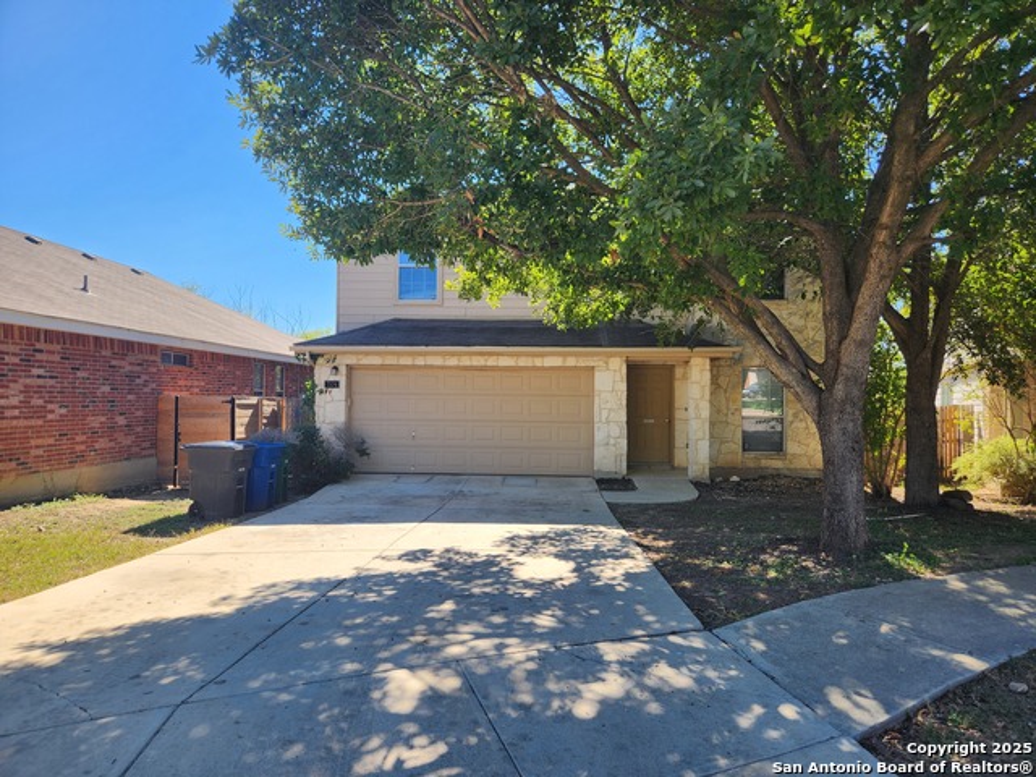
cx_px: 518
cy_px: 388
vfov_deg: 58.9
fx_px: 688
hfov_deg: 73.9
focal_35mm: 23
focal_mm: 5.4
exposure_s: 1/616
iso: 20
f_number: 1.8
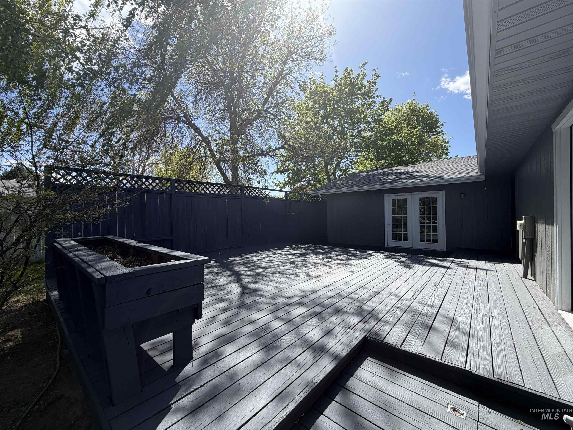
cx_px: 286
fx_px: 232
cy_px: 215
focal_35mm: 14
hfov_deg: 102.1
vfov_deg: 85.7
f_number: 2.2
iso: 25
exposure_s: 1/770
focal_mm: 2.22
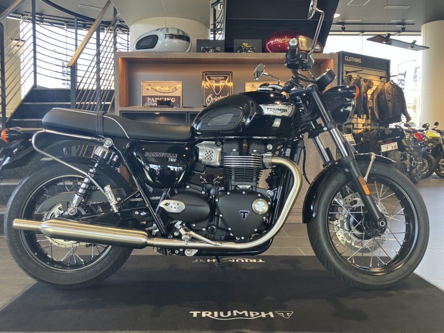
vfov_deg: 48.2
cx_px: 215
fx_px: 372
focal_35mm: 29
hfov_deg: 61.6
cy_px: 164
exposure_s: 1/50
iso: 50
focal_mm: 3.99
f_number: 1.8
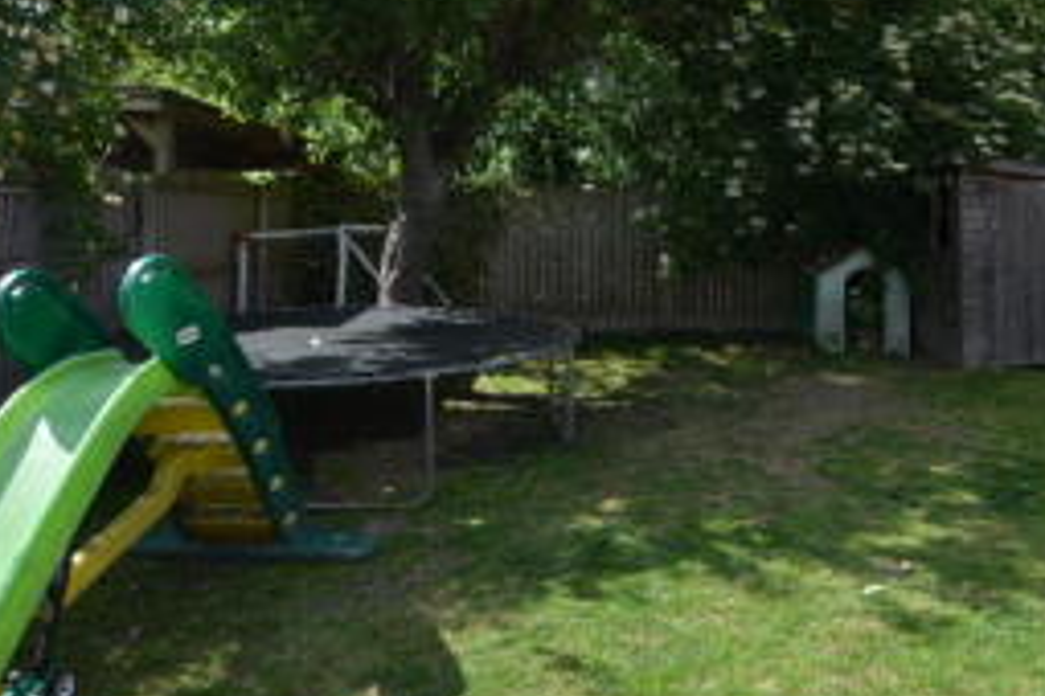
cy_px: 223
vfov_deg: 45.6
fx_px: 813
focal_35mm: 28
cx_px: 725
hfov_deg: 63.2
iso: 180
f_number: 8
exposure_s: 1/250
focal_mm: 10
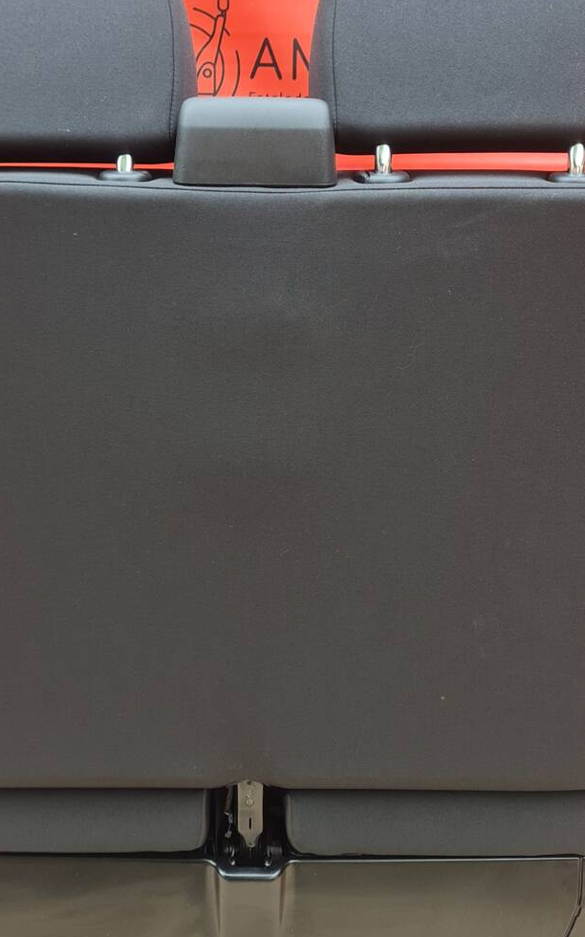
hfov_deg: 28.6
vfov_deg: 44.3
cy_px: 416
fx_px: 1149
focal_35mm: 45
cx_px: 264
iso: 50
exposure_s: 1/124
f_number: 1.8
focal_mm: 5.4
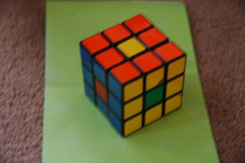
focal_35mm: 105
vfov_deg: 13.0
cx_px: 122
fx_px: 714
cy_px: 82
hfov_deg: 19.5
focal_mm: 70
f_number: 4.5
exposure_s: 1/10
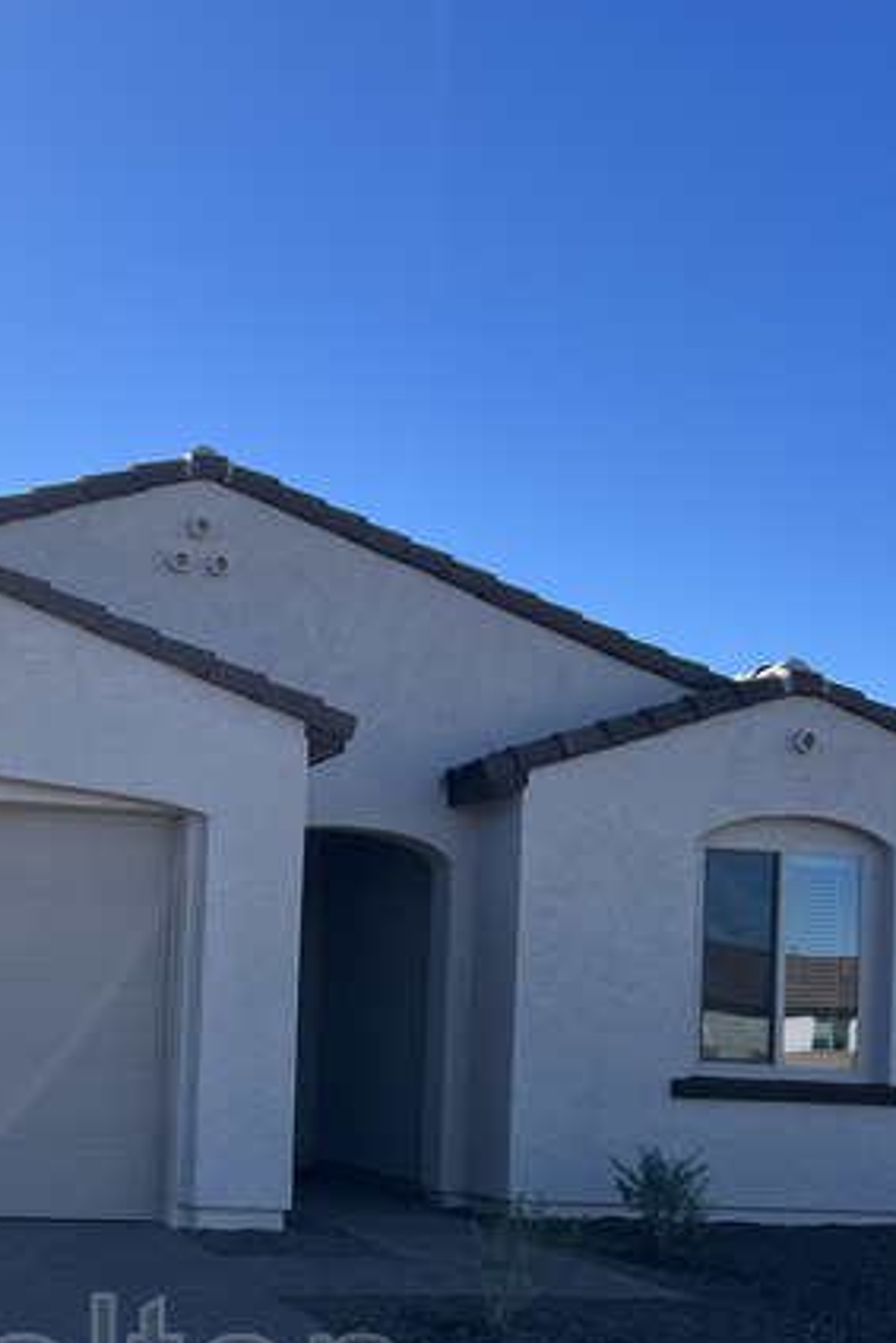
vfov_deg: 38.0
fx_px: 1902
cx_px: 63
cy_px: 982
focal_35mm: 51
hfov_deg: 25.5
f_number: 1.5
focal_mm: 5.7
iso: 50
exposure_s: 1/3257
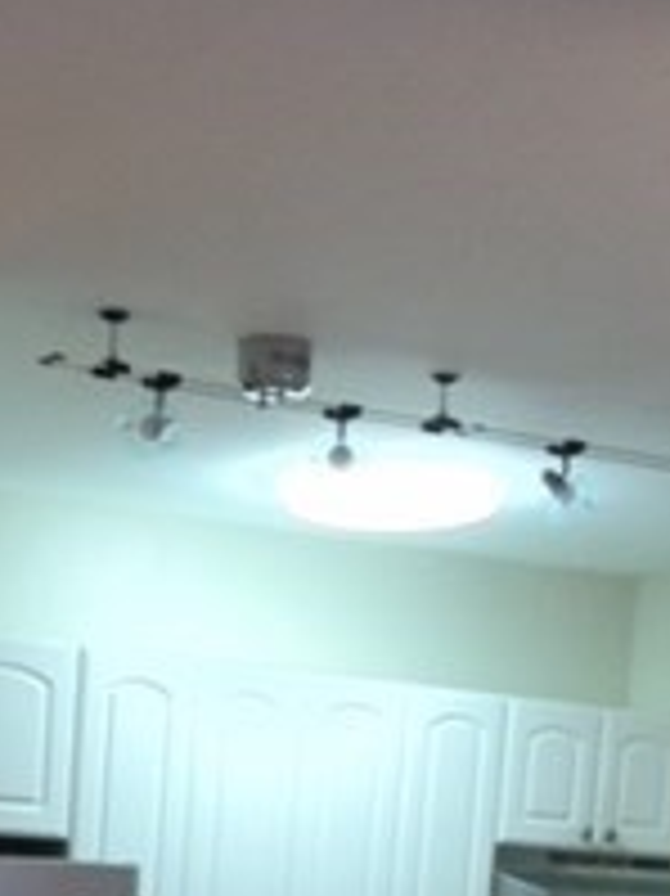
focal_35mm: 79
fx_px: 2041
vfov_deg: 23.2
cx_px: 94
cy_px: 986
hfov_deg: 18.4
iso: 125
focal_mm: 3.85
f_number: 2.8
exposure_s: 1/15
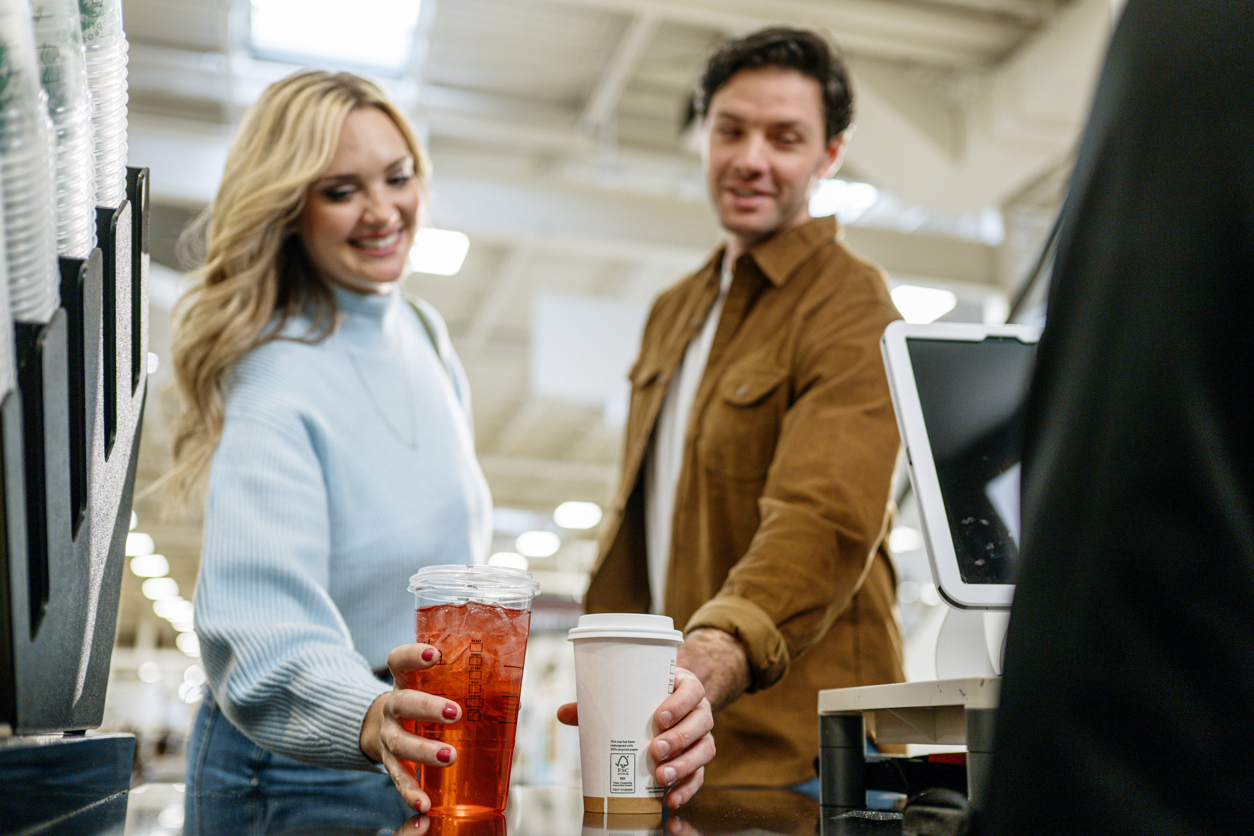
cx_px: 627
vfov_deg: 37.9
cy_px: 418
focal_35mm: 35
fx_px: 1219
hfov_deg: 54.4
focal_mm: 35
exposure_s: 1/250
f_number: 2
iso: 400
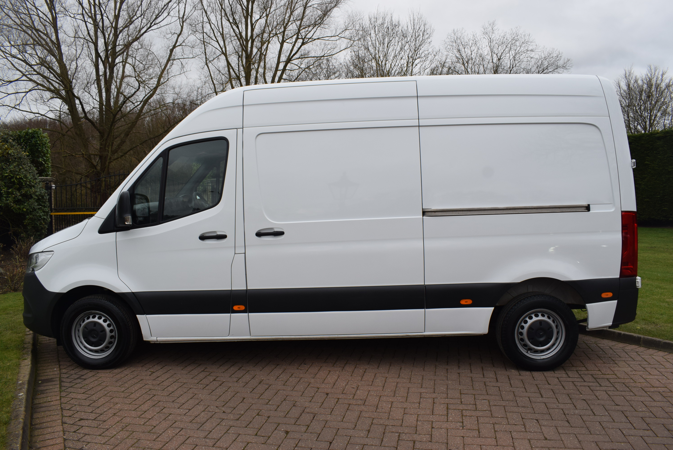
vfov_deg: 48.0
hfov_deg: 67.3
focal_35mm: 27
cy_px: 225
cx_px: 336
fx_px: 505
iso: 400
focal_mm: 18
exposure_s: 1/250
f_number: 8
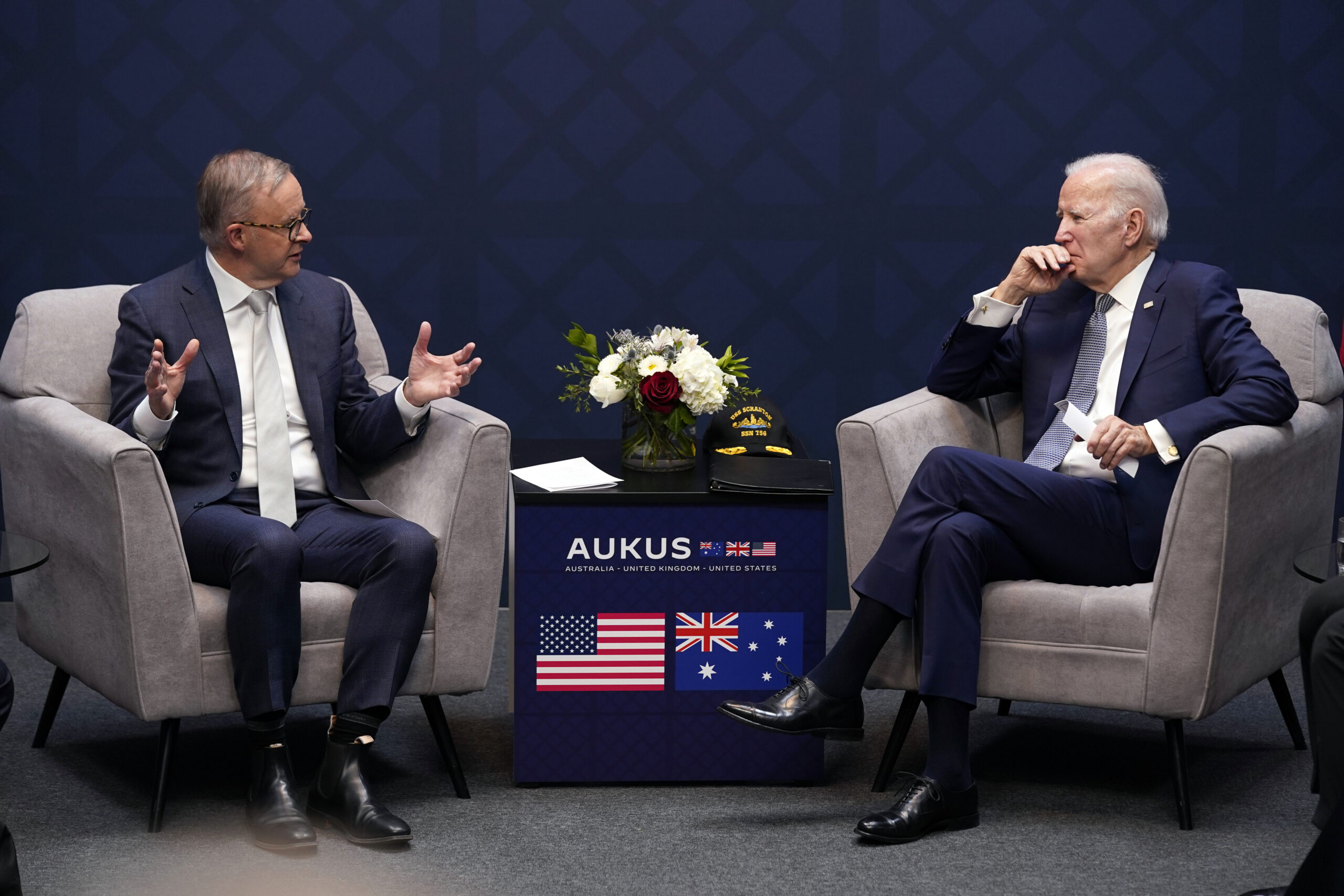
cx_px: 672
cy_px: 448
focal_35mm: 107
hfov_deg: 19.1
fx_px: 3995
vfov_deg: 12.8
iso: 1250
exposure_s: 1/400
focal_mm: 107
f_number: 3.5
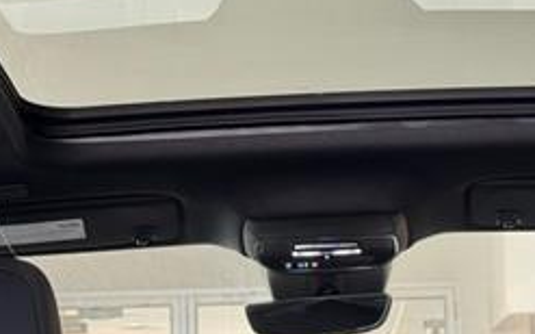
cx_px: 271
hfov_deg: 15.8
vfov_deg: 9.9
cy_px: 113
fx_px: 1923
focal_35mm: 132
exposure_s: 1/60
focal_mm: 6.76
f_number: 1.78
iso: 250
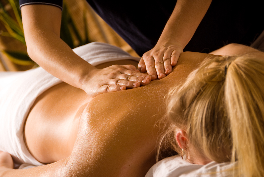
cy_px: 88
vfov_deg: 8.7
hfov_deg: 13.0
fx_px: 1156
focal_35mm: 158
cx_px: 132
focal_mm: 105
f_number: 5.3
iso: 100
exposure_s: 1/250
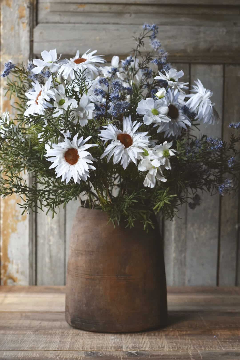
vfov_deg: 27.0
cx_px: 120
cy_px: 180
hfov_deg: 18.2
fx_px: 750
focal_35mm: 75
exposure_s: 1/1500
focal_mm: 50
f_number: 3.3
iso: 1250
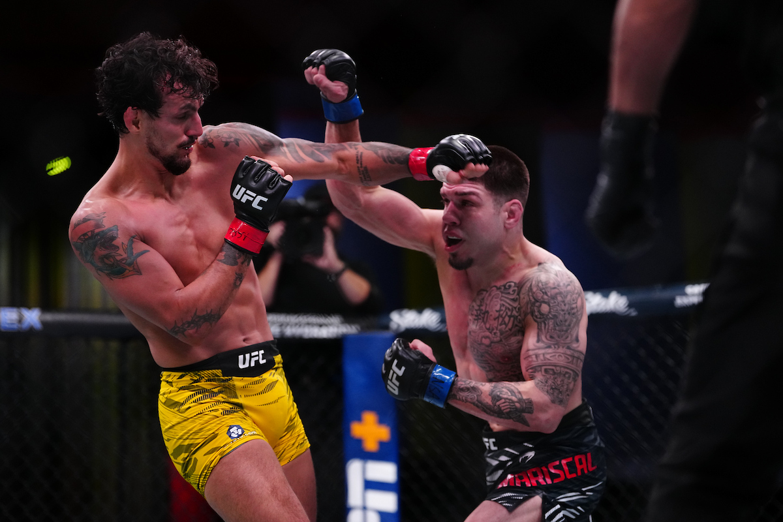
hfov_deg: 19.5
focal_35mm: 105
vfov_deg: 13.0
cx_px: 392
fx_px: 2284
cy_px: 261
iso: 3200
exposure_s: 1/1000
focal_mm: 105
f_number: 2.8
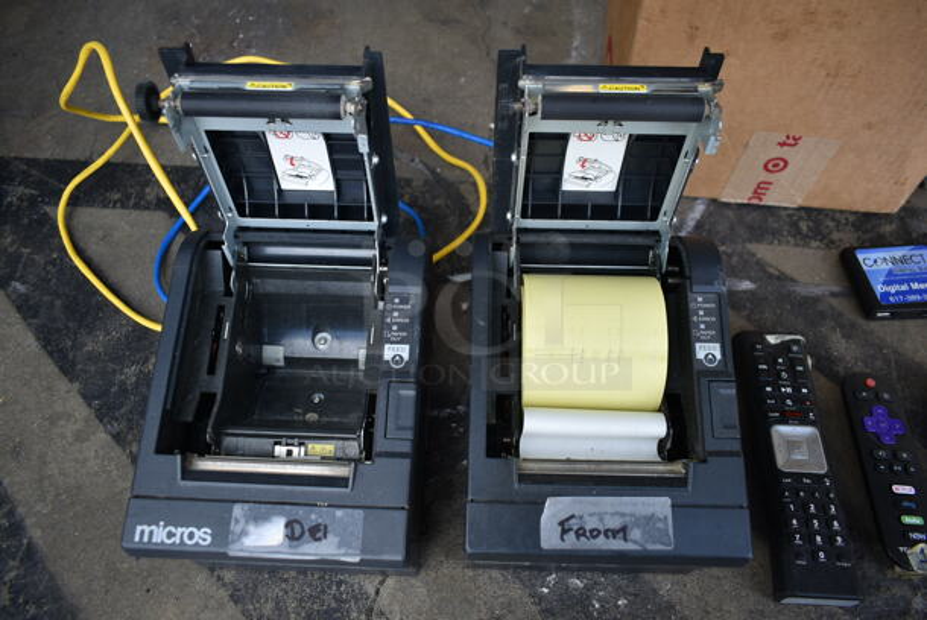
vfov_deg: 48.0
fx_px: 696
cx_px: 464
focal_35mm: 27
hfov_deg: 67.3
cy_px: 310
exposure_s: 1/80
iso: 100
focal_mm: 18
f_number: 4.5
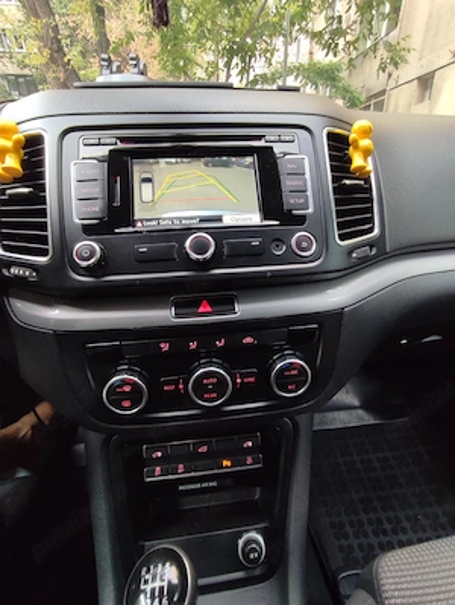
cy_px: 302
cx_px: 228
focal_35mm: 16
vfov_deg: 94.4
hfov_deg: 78.2
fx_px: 280
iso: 172
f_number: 2.2
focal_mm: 1.65
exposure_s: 1/50
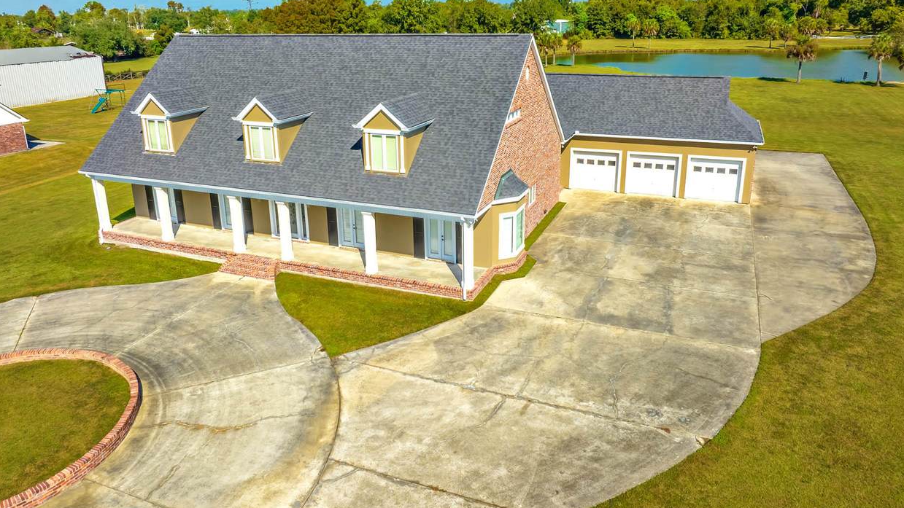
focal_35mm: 27
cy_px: 207
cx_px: 440
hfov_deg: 69.8
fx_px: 647
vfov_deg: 42.7
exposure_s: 1/320
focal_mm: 12.29
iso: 100
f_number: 8
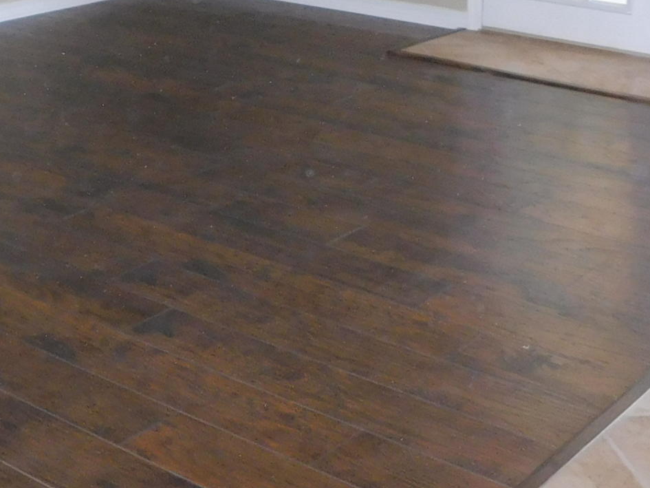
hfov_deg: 26.3
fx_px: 1371
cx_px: 151
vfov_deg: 19.0
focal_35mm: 73
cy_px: -103
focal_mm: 4
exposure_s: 1/30
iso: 200
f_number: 3
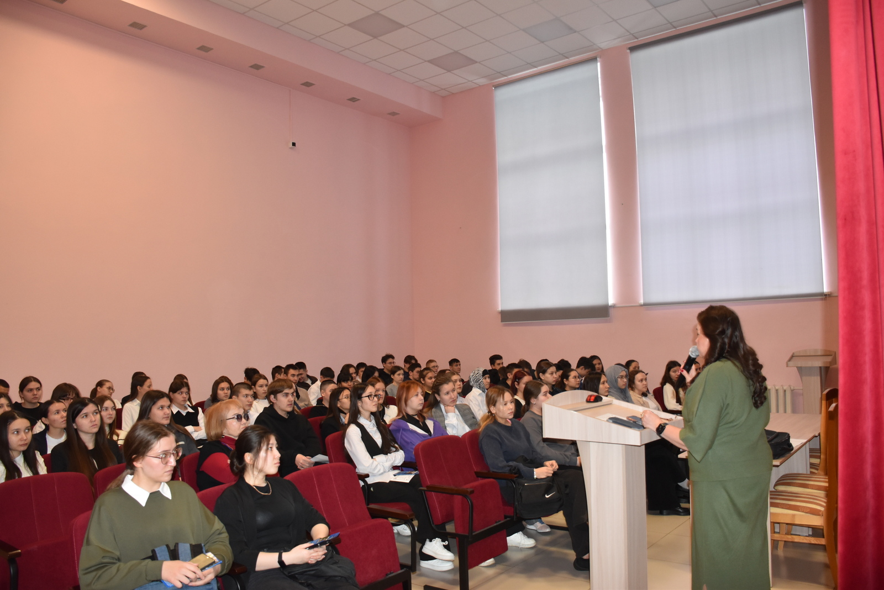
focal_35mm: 27
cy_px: 295
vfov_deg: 48.0
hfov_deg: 67.4
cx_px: 442
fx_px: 663
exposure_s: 1/80
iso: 800
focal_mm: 18
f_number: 4.5
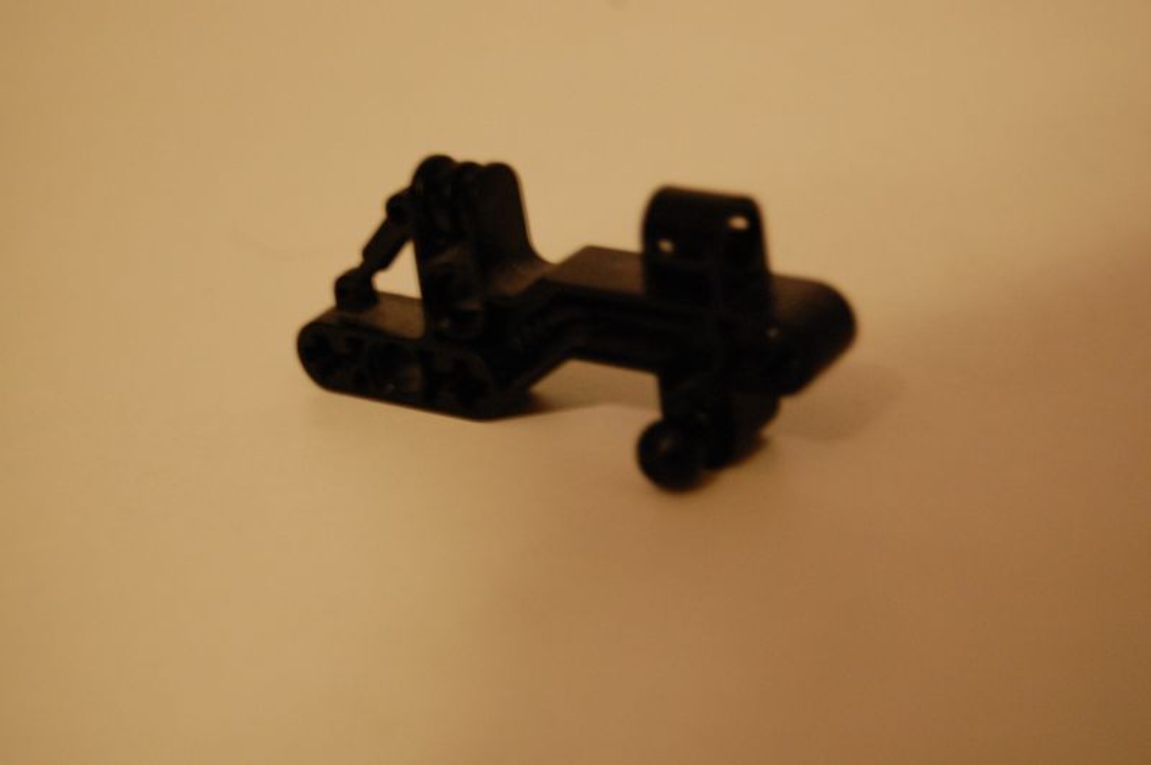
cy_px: 382
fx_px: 2635
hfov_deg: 24.6
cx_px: 576
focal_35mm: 82
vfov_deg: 16.5
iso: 1600
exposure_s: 1/6
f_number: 5.6
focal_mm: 55
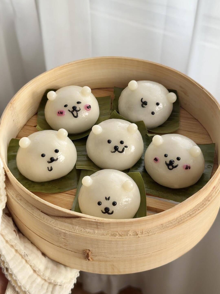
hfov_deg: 30.3
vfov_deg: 39.7
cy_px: 147
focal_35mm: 48
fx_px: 407
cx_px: 110
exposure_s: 1/121
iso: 80
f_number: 1.78
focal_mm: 6.76
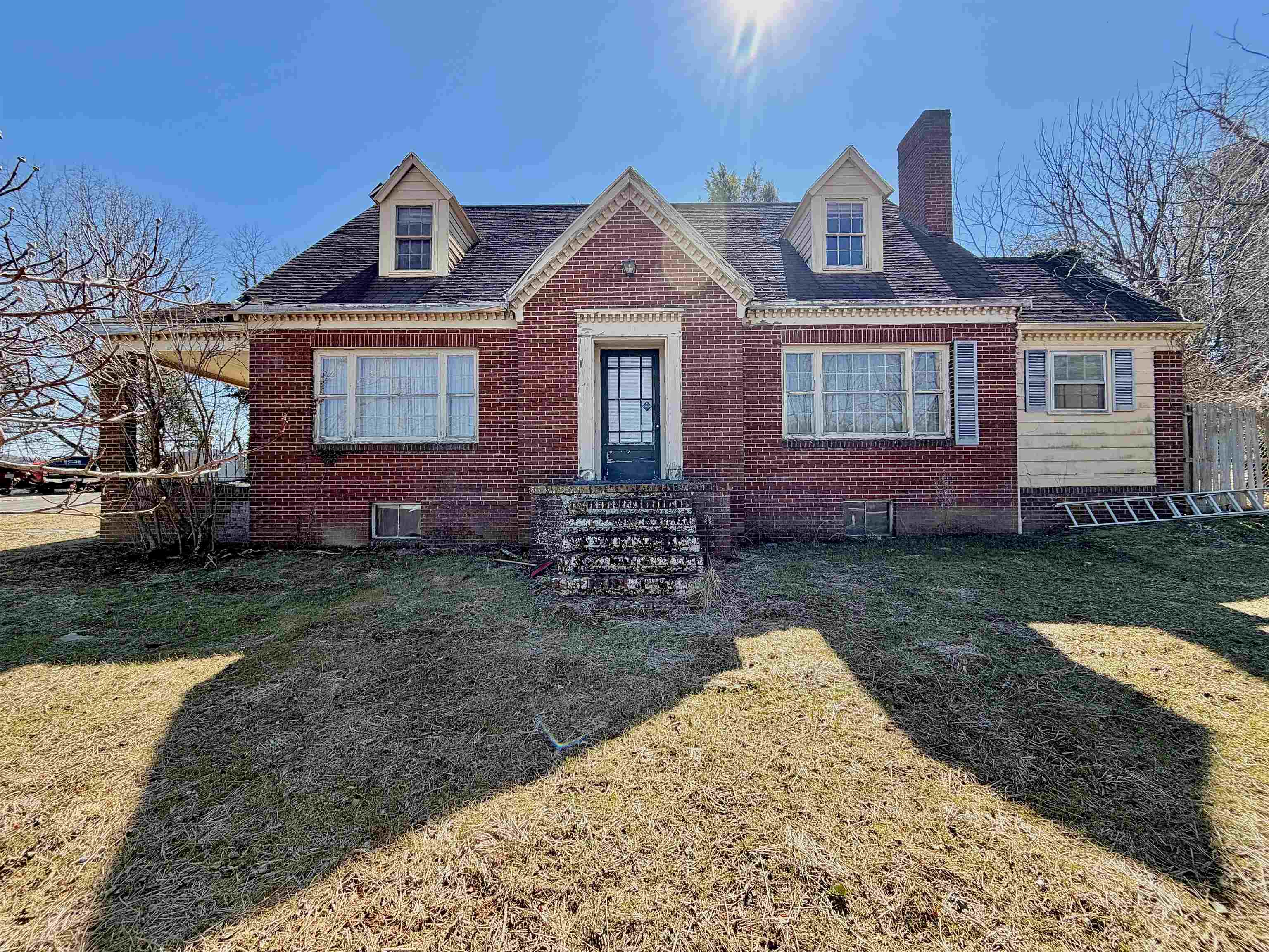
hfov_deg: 102.1
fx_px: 513
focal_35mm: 14
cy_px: 476
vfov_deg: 85.7
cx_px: 634
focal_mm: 2.22
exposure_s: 1/625
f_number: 2.2
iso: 40
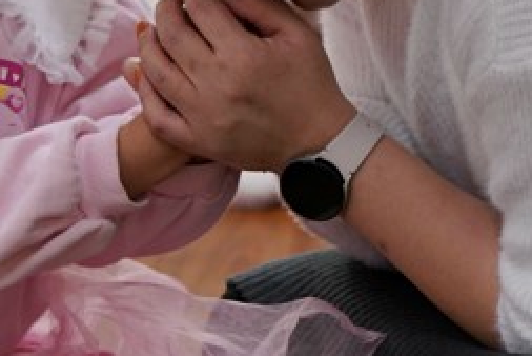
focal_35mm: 384
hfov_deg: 5.4
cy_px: 15
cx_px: 139
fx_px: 5678
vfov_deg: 3.6
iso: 800
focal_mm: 108
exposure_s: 1/125
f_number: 4
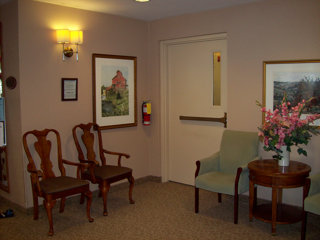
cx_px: 160
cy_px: 120
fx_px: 333
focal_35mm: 36
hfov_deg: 51.4
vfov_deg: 39.6
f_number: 2.7
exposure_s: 1/64
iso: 80
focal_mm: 6
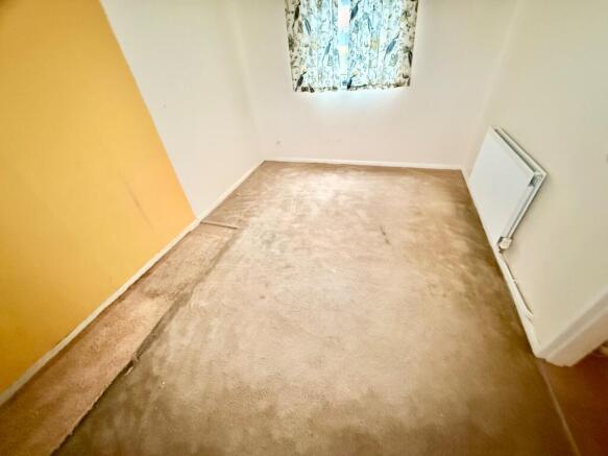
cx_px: 304
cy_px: 228
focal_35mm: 14
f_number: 2.2
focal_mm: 2.22
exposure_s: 1/50
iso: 1250
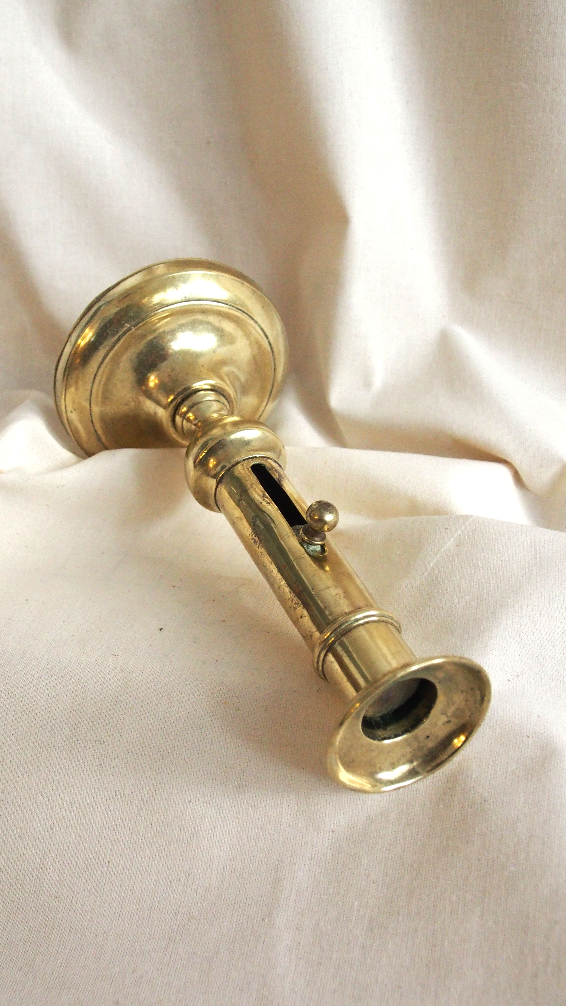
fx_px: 1121
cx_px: 250
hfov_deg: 28.3
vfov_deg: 48.4
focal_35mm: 42
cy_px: 507
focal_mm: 19
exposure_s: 1/40
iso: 1600
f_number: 4.4
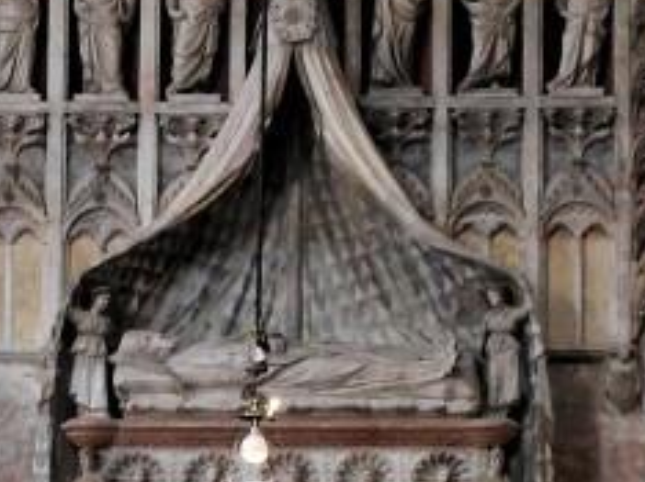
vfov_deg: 8.0
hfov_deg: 10.8
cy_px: 355
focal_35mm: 184
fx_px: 3425
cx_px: 287
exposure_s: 1/30
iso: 200
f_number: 2.6
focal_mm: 9.1
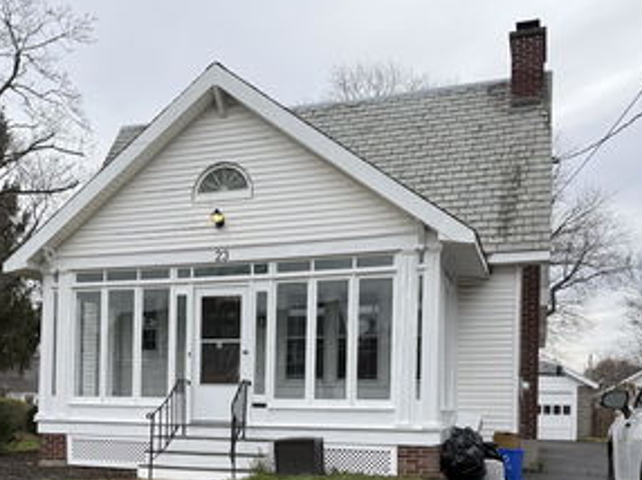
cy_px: 388
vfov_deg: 32.6
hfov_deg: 43.2
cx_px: 207
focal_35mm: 43
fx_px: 797
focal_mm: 6.76
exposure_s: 1/1018
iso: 80
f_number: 1.78
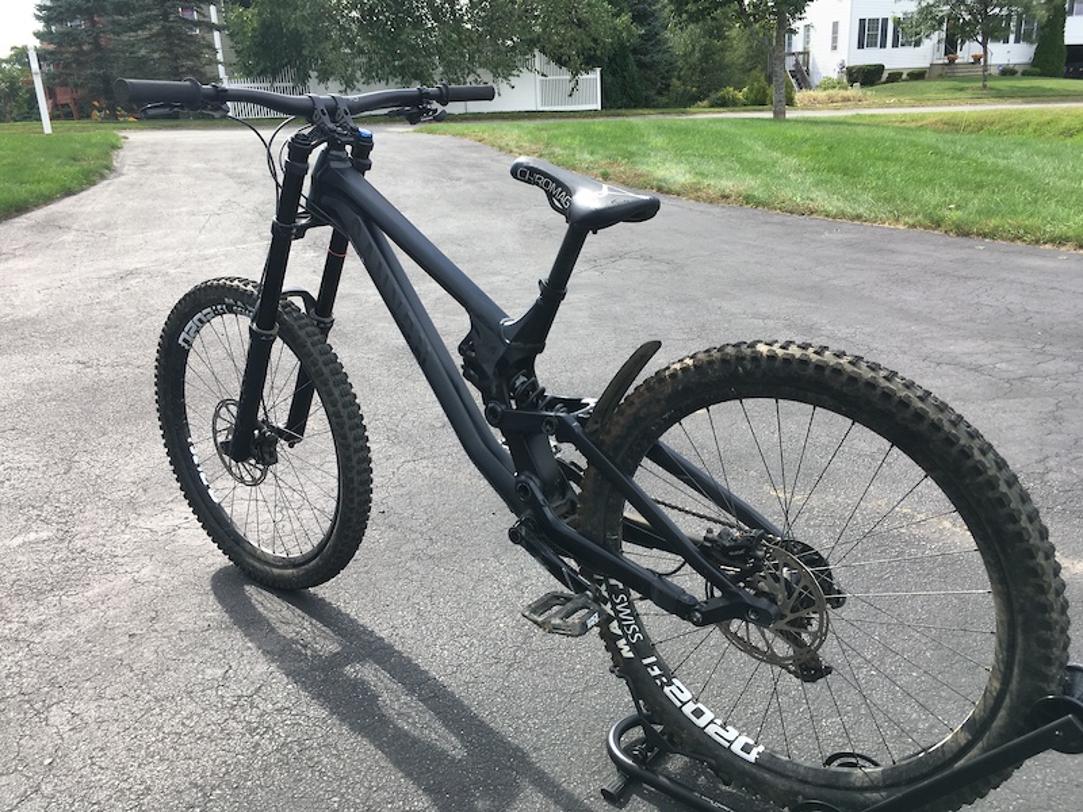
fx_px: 907
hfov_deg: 61.7
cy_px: 406
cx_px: 542
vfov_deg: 48.2
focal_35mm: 29
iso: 25
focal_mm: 4.15
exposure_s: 1/527
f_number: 2.2
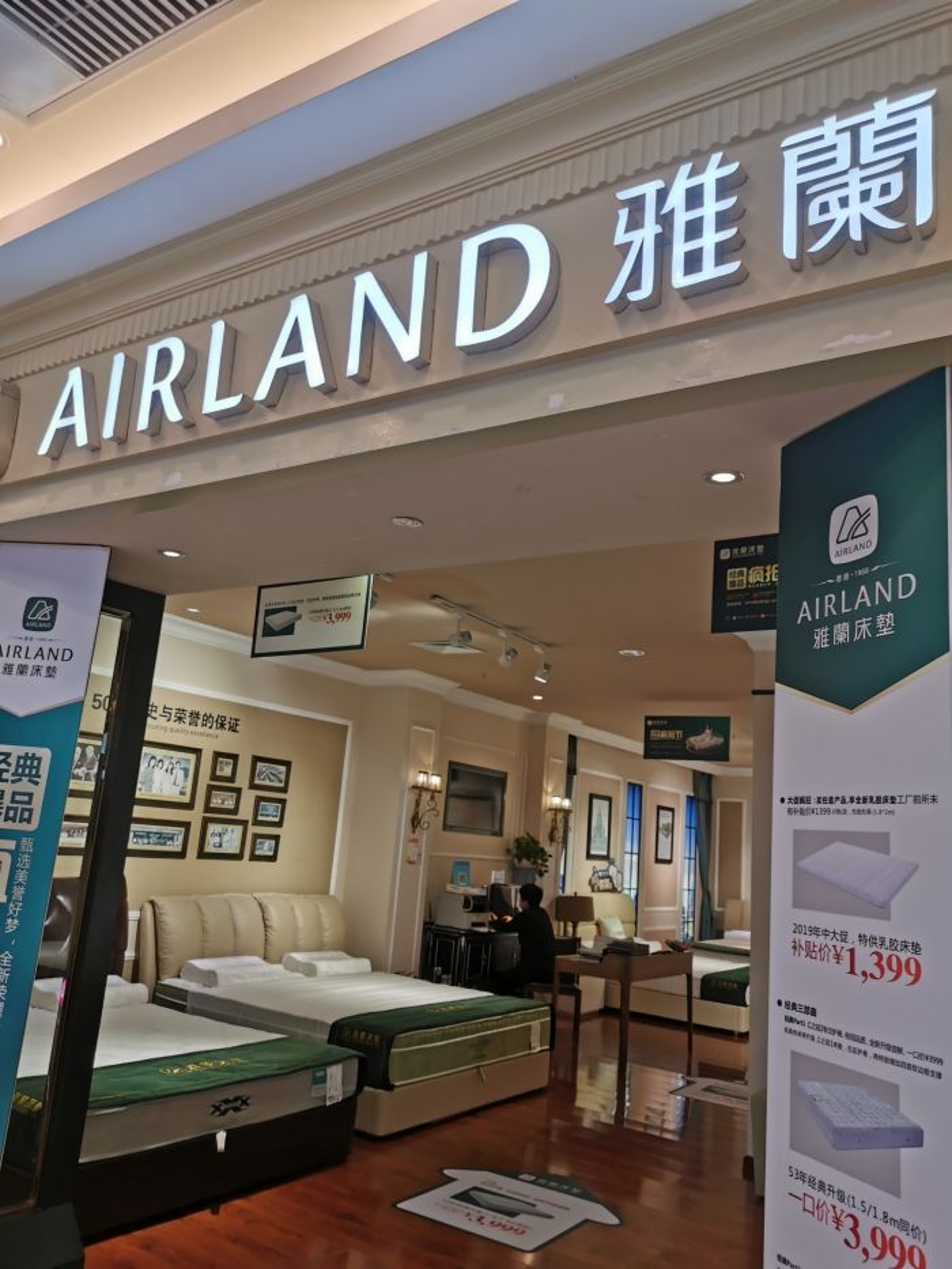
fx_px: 990
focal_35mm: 27
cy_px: 634
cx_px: 476
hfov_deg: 51.4
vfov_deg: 65.3
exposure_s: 1/100
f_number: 1.8
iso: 50
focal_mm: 5.58
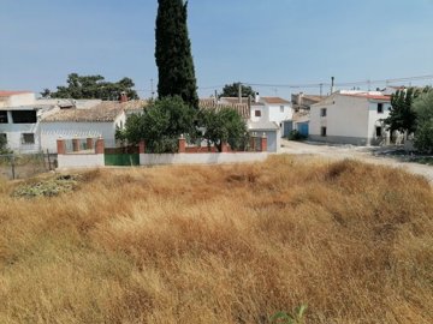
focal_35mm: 27
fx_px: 338
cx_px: 216
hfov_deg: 65.3
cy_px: 162
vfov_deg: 51.4
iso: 50
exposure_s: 1/2062
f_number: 1.8
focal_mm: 4.75
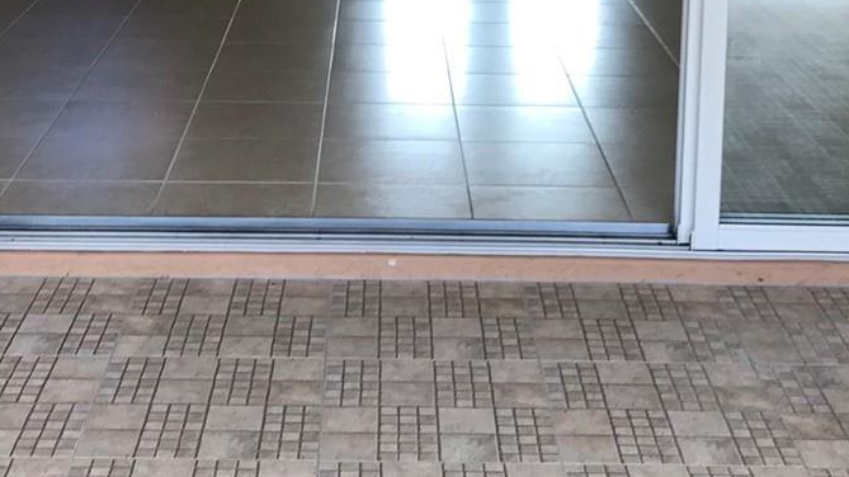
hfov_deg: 29.0
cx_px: 393
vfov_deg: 16.0
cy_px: -66
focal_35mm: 73
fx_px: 1643
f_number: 1.8
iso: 32
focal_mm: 3.99
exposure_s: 1/60
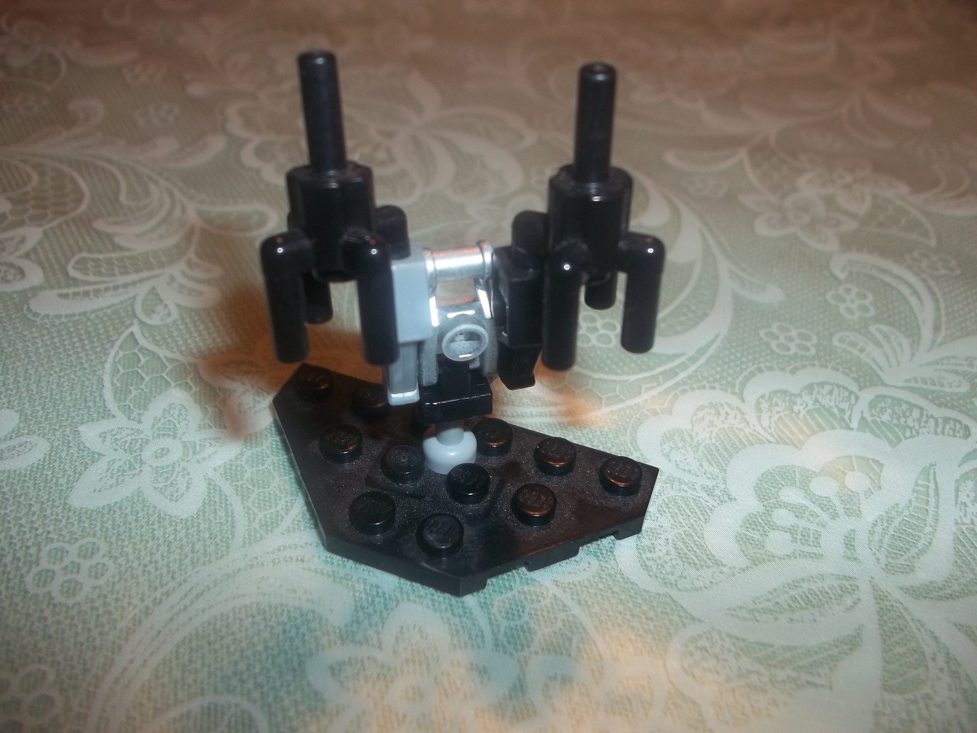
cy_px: 366
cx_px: 488
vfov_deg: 44.2
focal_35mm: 32
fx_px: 903
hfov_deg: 56.8
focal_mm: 5.7
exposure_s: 1/30
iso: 80
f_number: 2.9
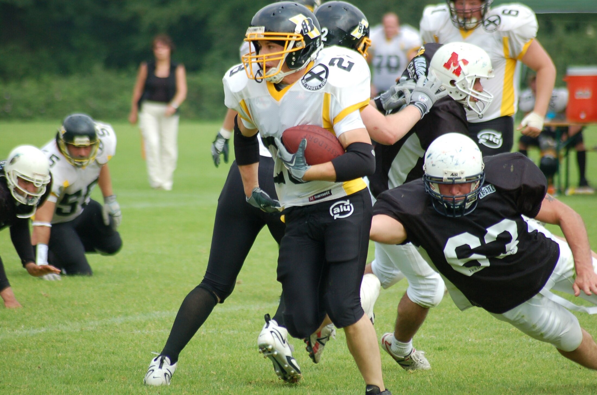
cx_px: 298
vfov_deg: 4.1
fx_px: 5462
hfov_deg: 6.3
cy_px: 198
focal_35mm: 330
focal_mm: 220
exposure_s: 1/1000
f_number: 5.3
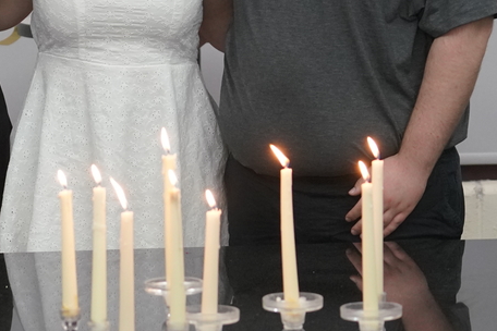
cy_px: -10
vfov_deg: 5.8
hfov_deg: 8.7
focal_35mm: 236
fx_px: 3258
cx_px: 88
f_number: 4
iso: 2500
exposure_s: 1/160
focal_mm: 70
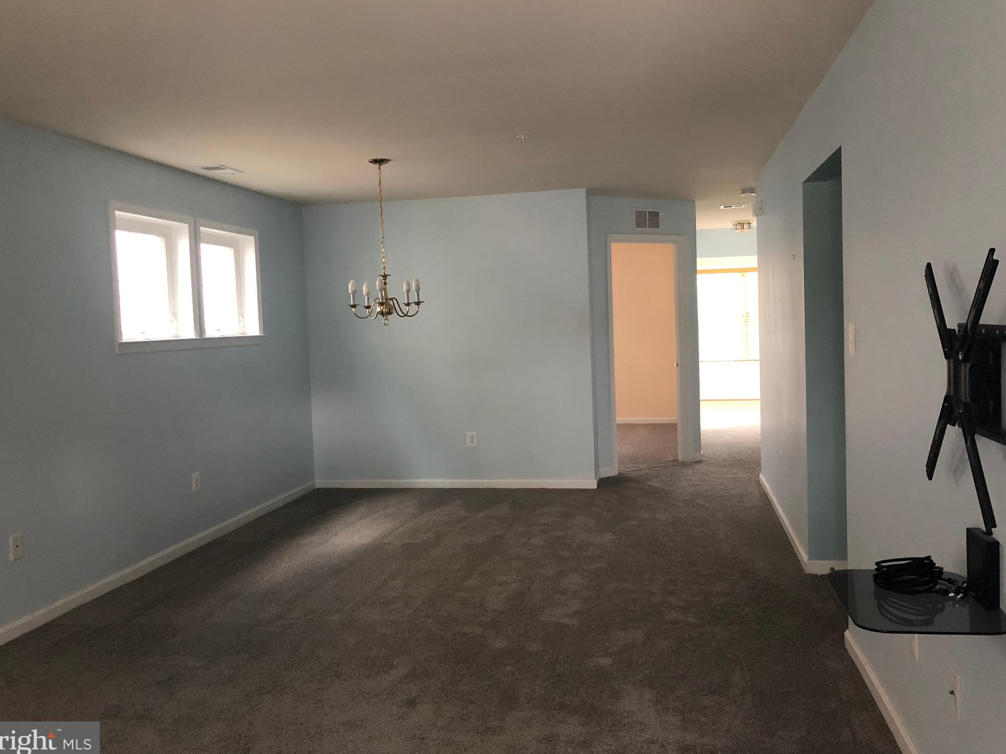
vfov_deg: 48.2
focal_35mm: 29
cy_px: 373
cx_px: 494
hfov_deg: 61.7
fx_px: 843
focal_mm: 3.99
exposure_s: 1/15
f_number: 1.8
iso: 100
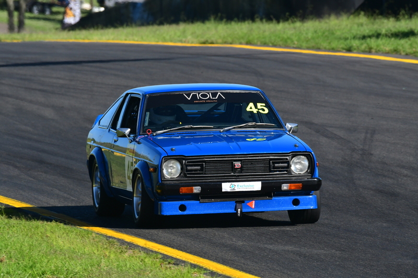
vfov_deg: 1.8
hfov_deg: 2.8
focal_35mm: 750
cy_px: 139
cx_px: 209
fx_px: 8706
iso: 500
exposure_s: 1/640
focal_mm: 500
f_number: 11
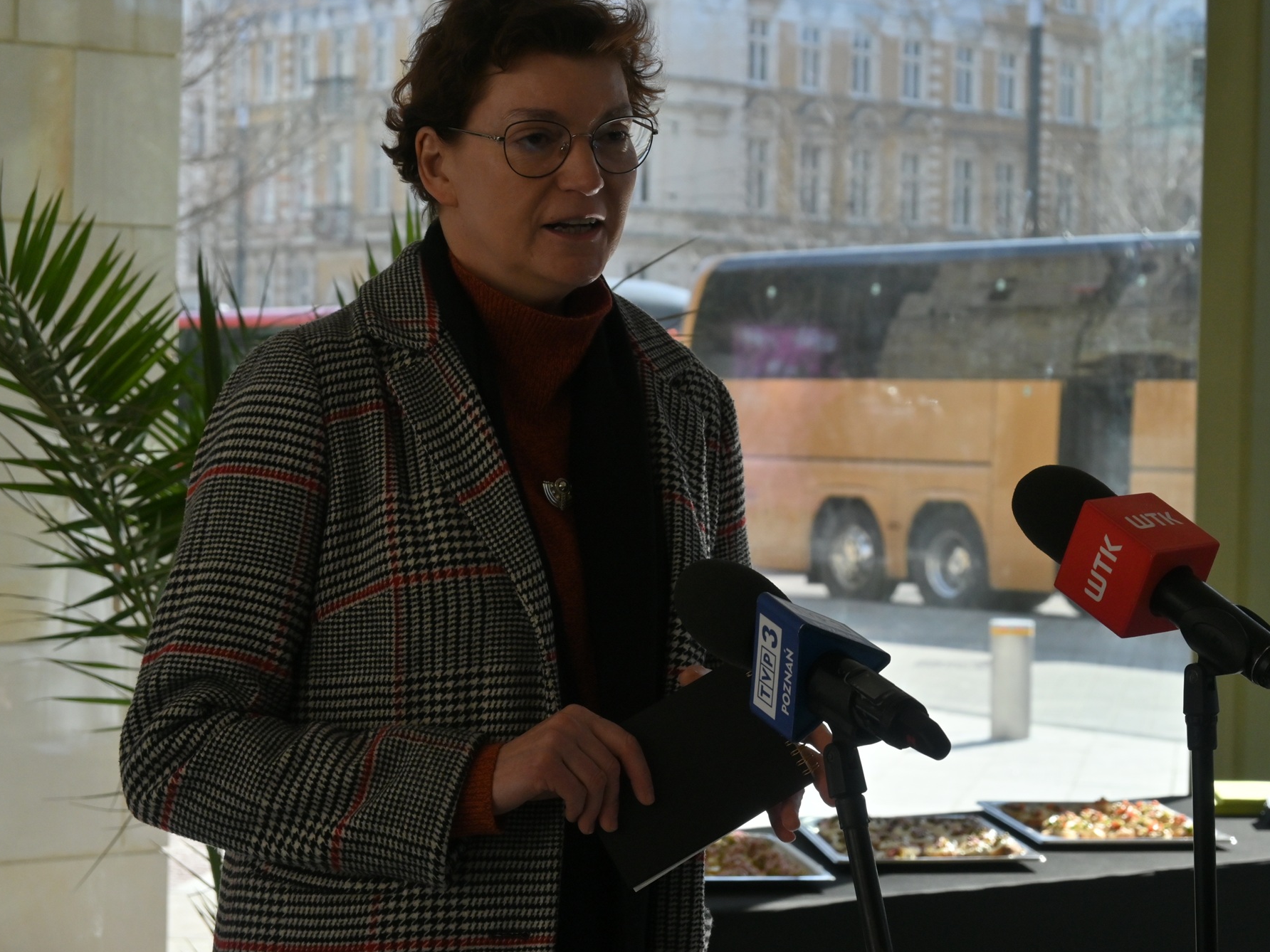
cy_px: 451
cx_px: 728
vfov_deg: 16.4
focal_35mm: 90
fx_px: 3302
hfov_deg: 21.8
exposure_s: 1/1000
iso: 560
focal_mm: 50
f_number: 6.3
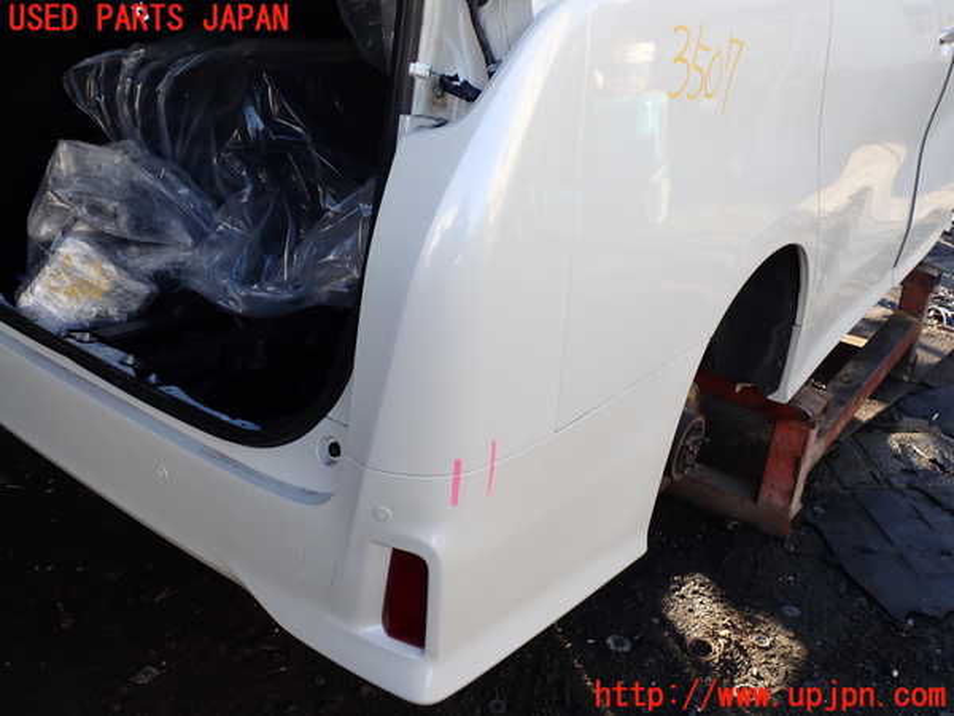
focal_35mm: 30
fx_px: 827
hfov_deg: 60.0
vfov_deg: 46.8
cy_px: 358
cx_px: 477
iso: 100
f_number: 3.2
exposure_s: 1/160
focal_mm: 5.4
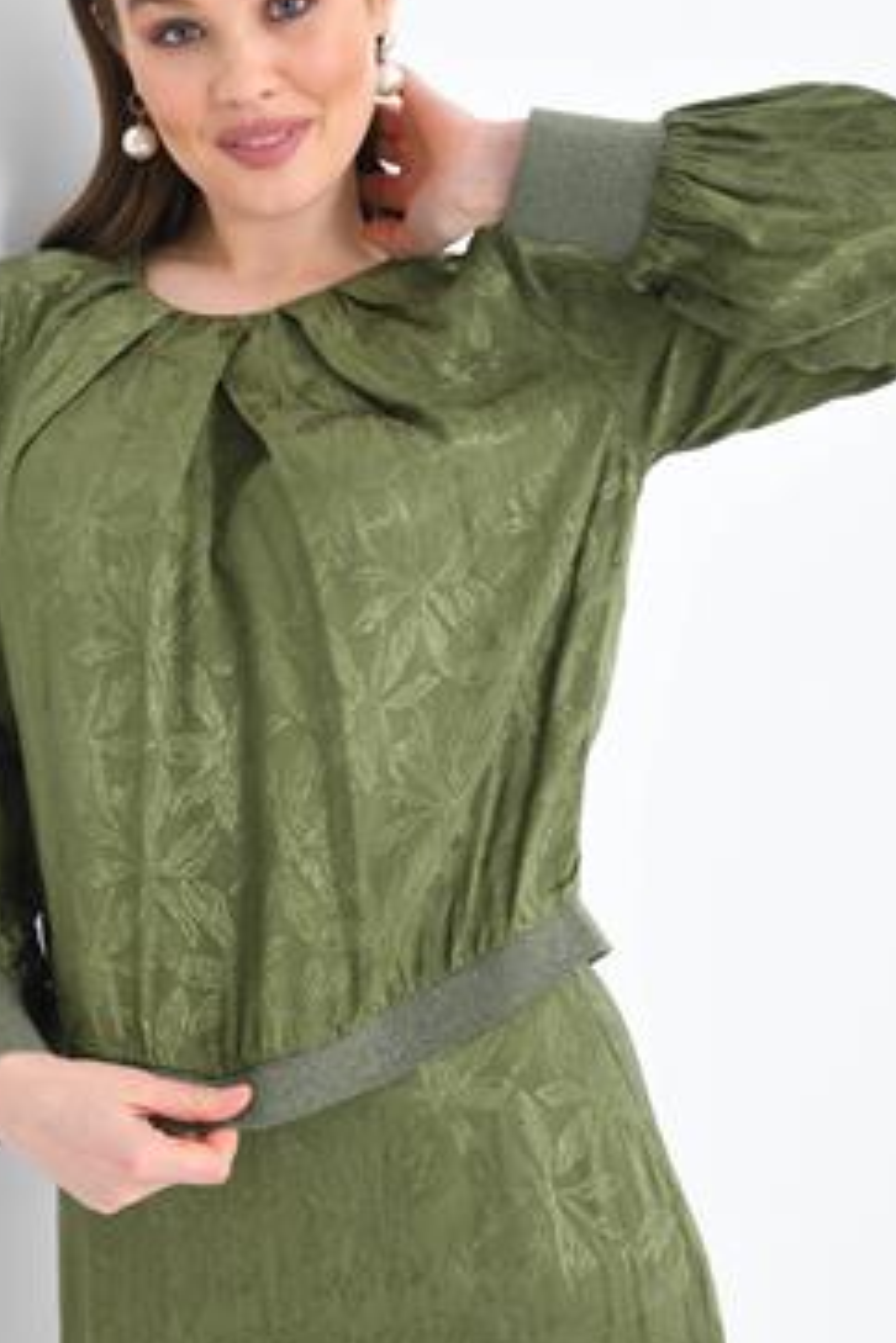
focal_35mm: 91
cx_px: 348
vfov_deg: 22.4
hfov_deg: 15.0
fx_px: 3397
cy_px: 640
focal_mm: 58
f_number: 7.1
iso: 250
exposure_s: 1/125
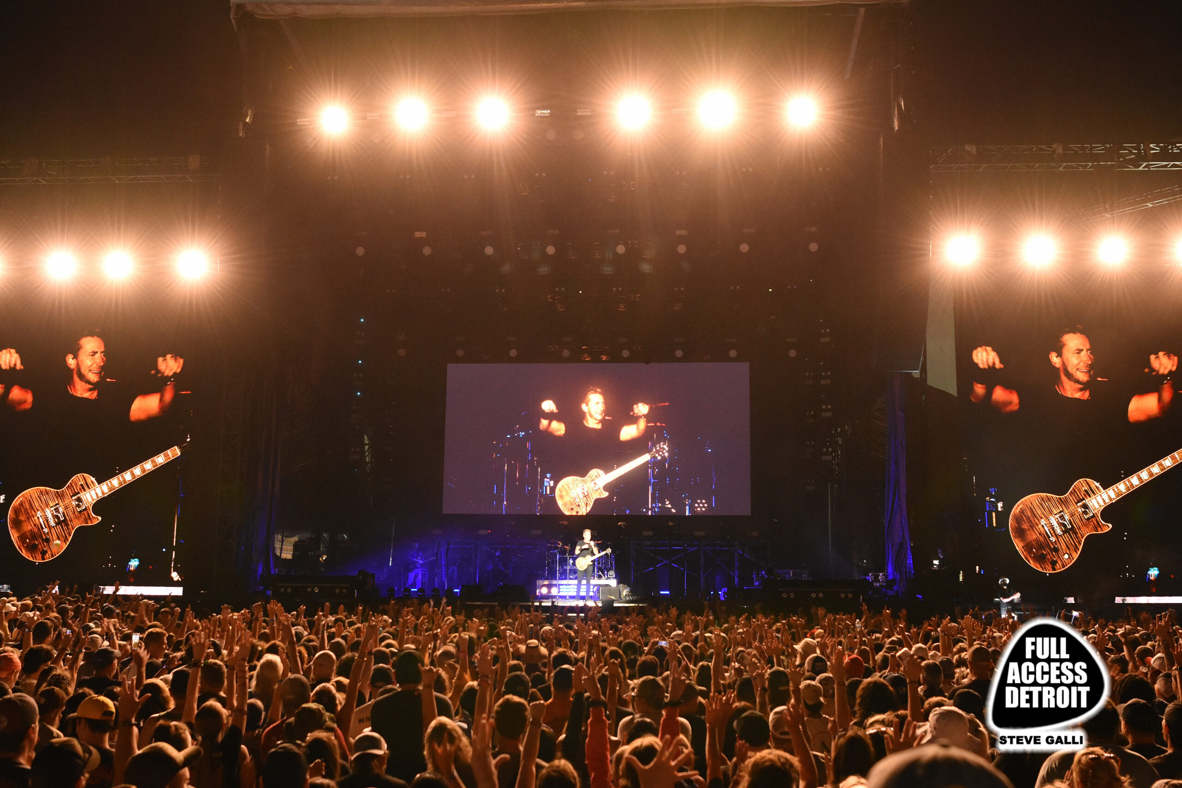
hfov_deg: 53.1
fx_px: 1182
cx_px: 591
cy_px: 394
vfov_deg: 36.9
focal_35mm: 36
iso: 3200
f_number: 3.5
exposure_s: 1/50
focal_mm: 24
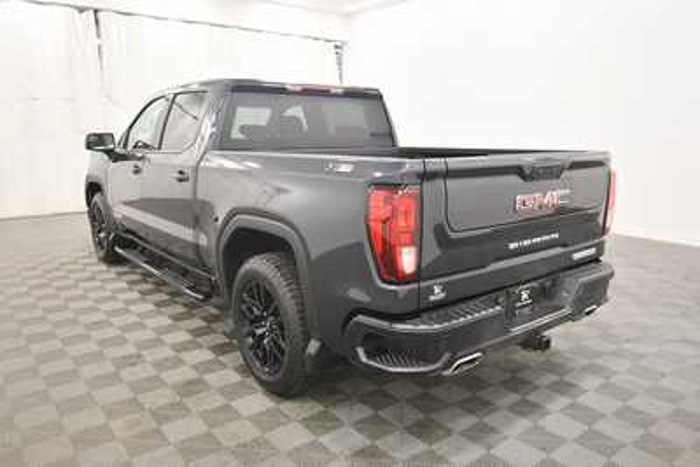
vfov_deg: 48.0
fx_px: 525
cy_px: 234
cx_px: 350
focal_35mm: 27
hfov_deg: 67.4
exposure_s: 1/125
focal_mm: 18
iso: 1800
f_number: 5.6
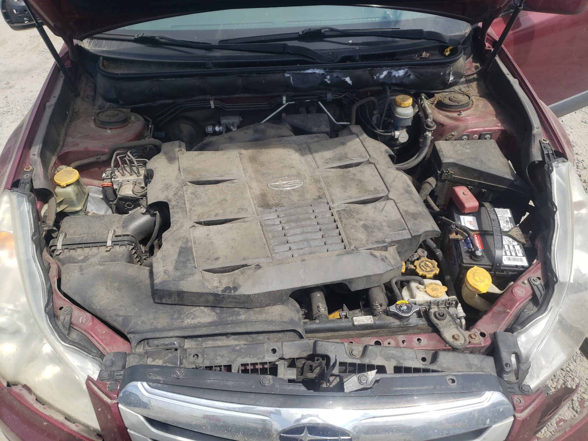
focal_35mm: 26
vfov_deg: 53.1
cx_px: 294
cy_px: 220
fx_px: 442
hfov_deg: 67.3
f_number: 1.5
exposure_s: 1/1667
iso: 50
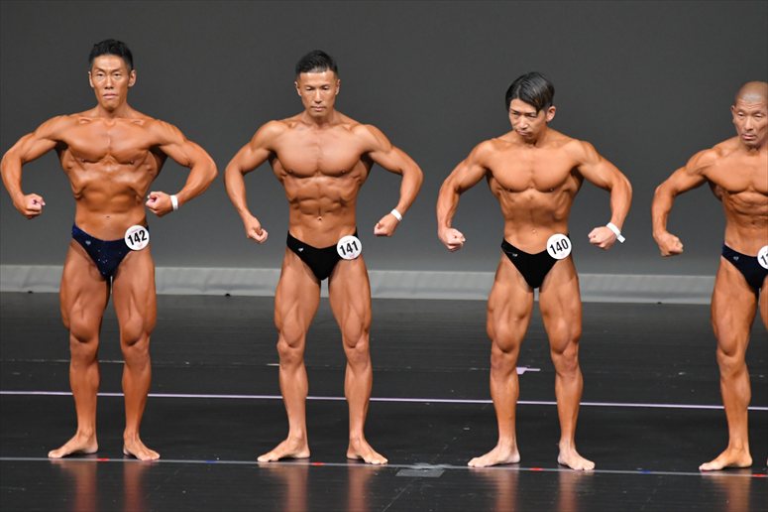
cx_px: 384
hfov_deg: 6.0
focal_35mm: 345
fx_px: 7357
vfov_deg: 4.0
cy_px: 256
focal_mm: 230
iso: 4000
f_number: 5.6
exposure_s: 1/400
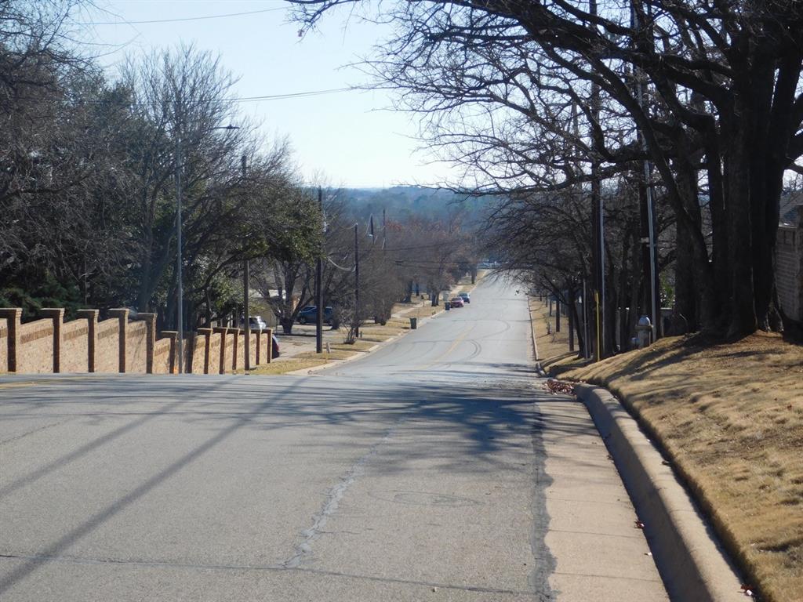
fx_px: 2297
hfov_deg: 19.8
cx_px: 402
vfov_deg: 14.9
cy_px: 301
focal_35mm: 99
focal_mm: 17.6
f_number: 4.6
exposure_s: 1/800
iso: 125
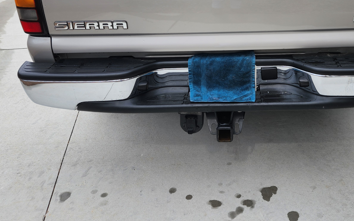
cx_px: 240
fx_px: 396
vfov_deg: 29.6
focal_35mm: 41
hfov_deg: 47.3
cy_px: 12
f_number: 1.8
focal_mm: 5.4
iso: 20
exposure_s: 1/598
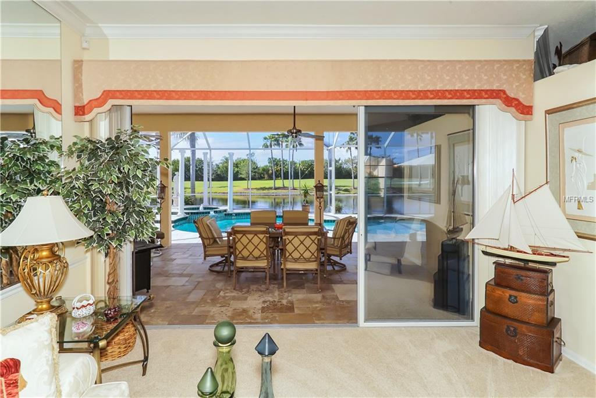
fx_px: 298
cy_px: 199
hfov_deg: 90.0
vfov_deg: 67.4
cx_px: 298
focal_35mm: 18
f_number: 14
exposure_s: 1/250
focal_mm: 18
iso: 1000
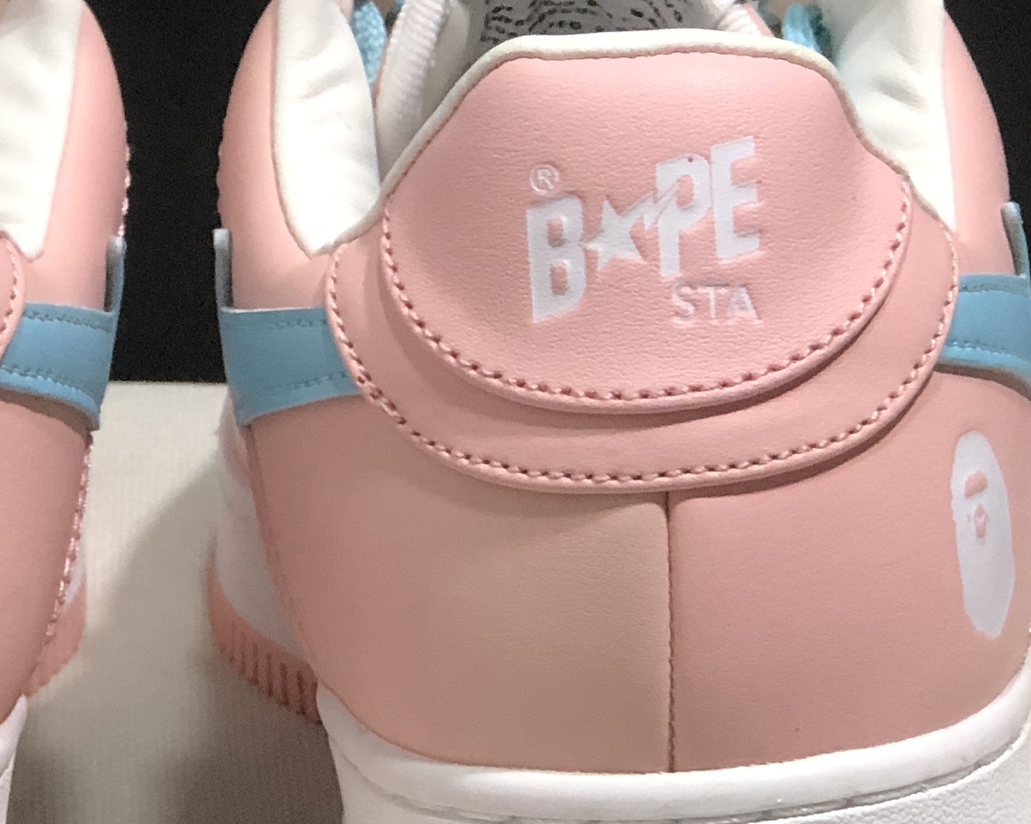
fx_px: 5706
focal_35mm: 187
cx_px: 110
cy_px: 254
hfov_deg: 10.3
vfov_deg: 8.3
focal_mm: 6.6
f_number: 2.8
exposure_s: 1/30
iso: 80
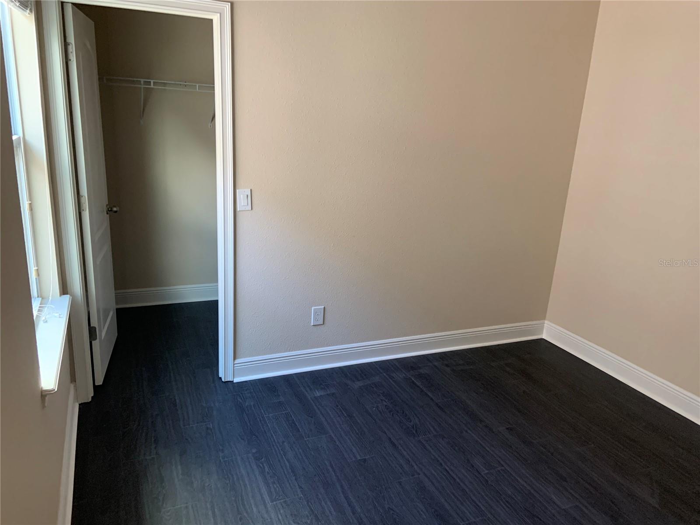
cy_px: 262
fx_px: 526
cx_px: 350
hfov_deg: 67.3
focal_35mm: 26
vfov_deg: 53.1
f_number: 1.8
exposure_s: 1/60
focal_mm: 4.25
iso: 250
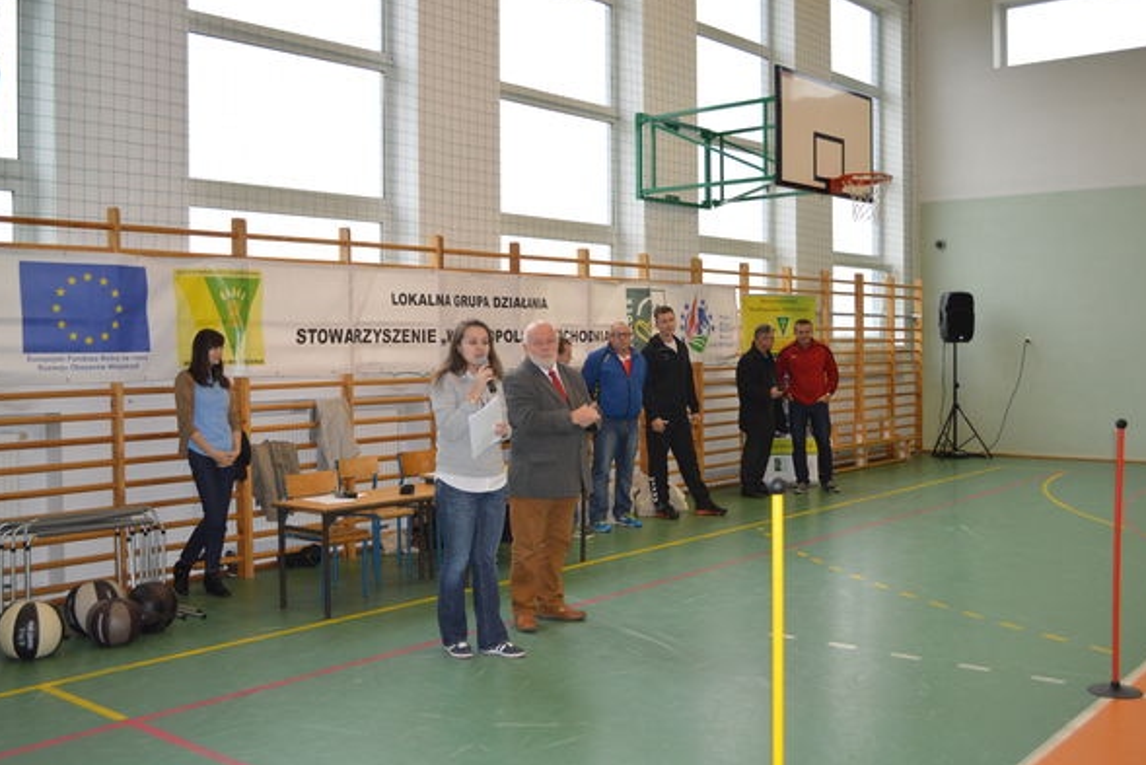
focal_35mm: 37
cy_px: 381
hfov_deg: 51.9
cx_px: 578
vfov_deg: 36.0
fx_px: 1178
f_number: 4
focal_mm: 24
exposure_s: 1/80
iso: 400
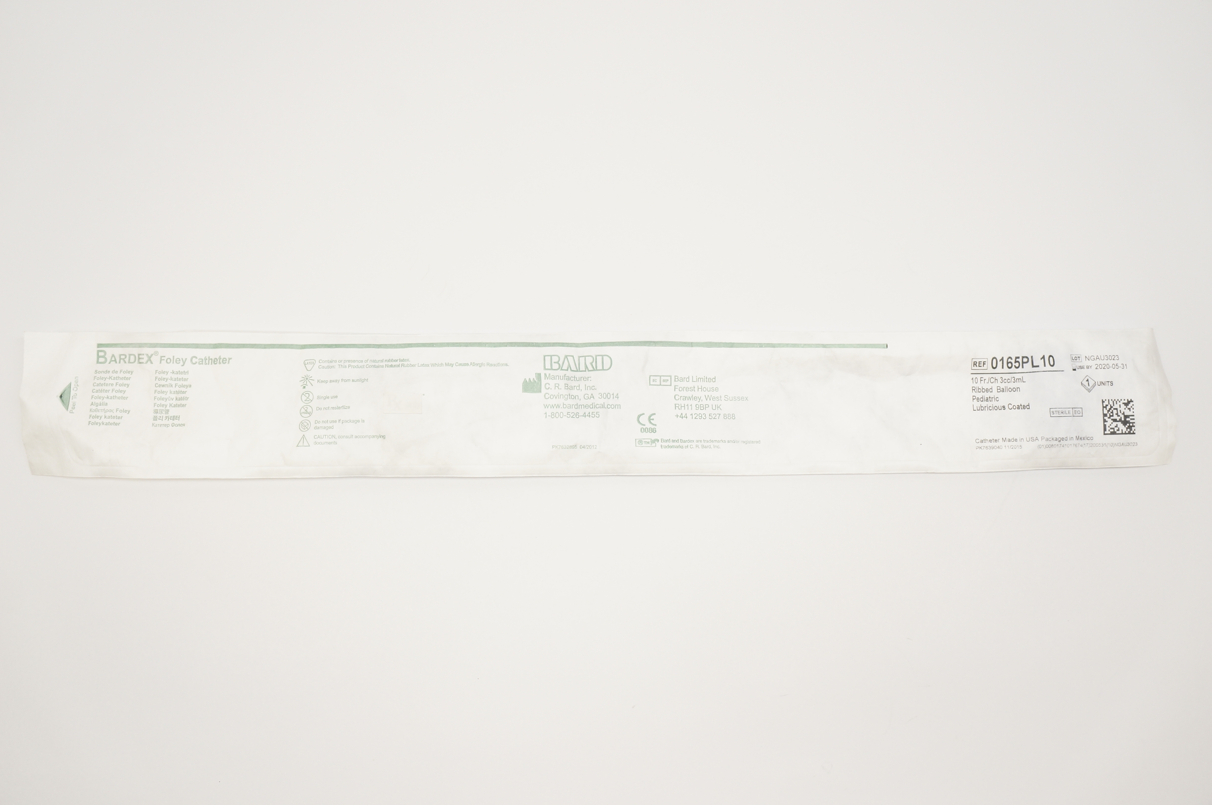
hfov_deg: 67.4
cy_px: 402
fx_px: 908
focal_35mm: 27
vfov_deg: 47.8
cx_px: 606
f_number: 5.6
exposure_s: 1/80
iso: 400
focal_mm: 18
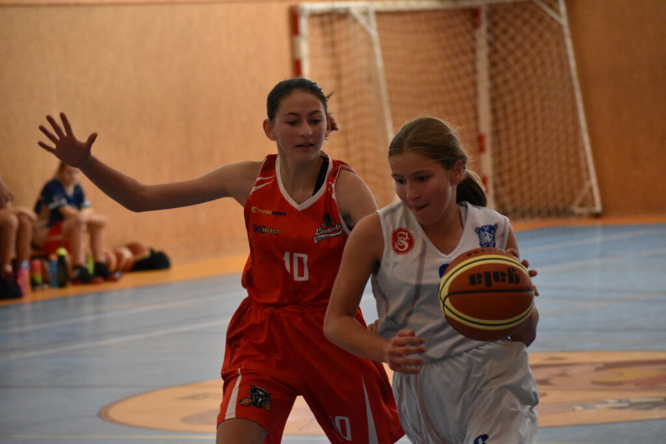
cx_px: 333
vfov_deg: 7.6
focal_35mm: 180
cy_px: 222
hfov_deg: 11.4
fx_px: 3330
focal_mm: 120
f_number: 4.8
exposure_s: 1/800
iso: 4000
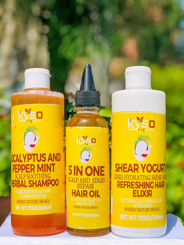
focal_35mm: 57
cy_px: 122
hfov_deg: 25.7
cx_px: 92
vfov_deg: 33.8
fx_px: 404
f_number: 2.8
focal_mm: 6.6
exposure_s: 1/1200
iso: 20
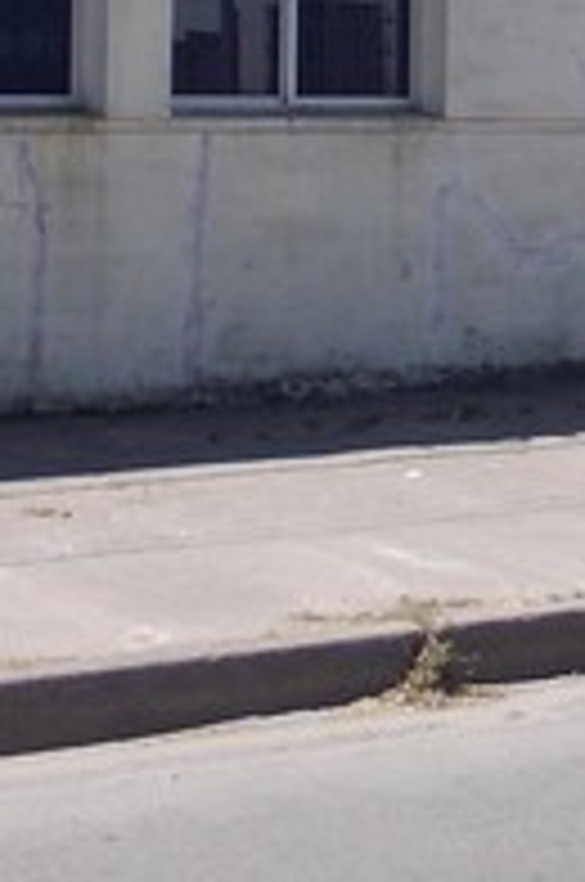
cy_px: 50
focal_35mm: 114
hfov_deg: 11.7
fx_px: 2788
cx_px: 752
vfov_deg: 17.6
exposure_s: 1/400
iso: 80
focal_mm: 4
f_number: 5.4
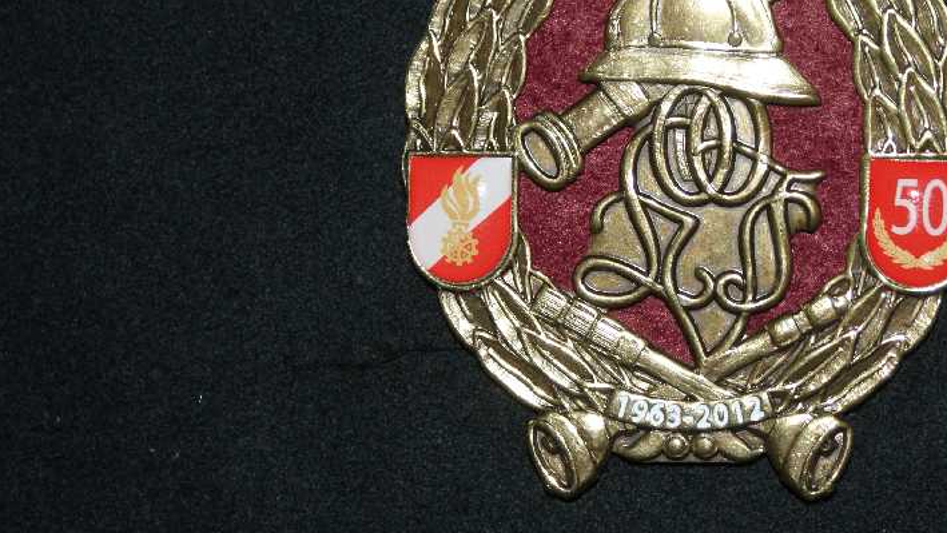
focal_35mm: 142
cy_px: 155
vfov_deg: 8.5
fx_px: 3563
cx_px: 689
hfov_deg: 15.1
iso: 400
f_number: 6.3
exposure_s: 1/80
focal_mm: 55
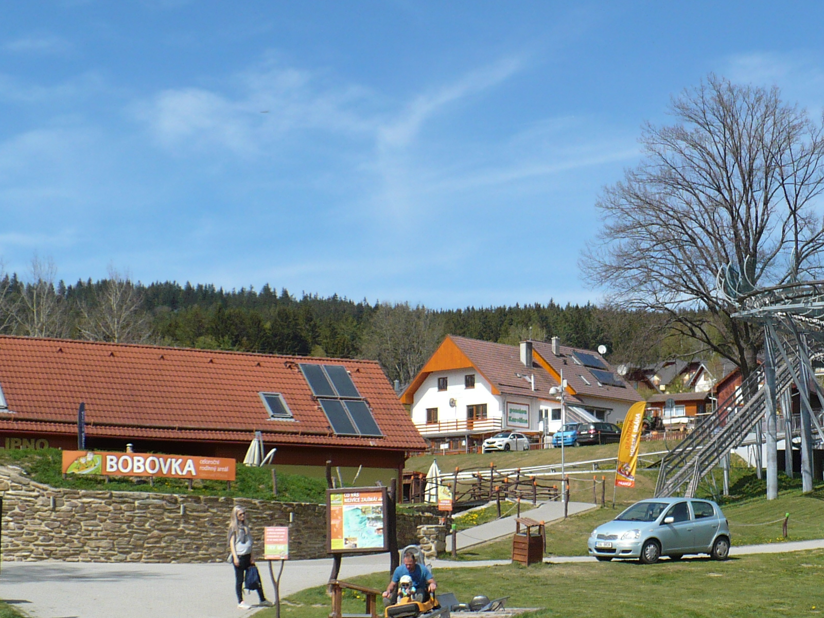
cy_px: 413
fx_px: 1690
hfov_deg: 26.7
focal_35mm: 71
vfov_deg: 20.7
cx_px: 694
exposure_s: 1/200
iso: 100
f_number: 8
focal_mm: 6.1
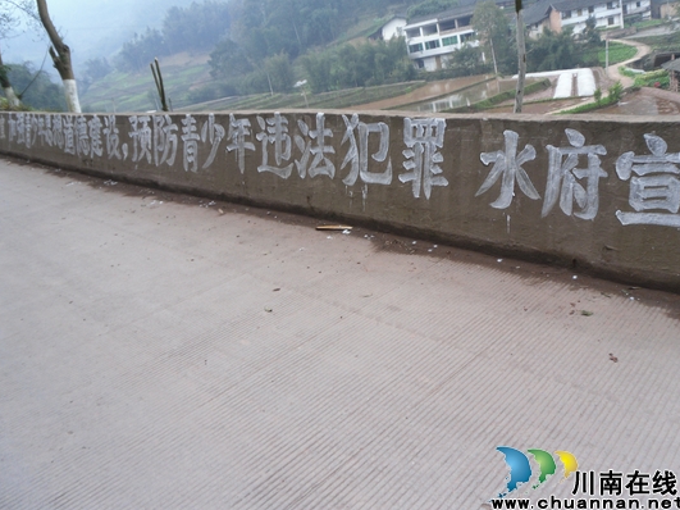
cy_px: 254
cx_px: 346
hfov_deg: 61.7
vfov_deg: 48.2
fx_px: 570
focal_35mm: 29
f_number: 3.4
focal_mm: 5.1
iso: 100
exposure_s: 1/56
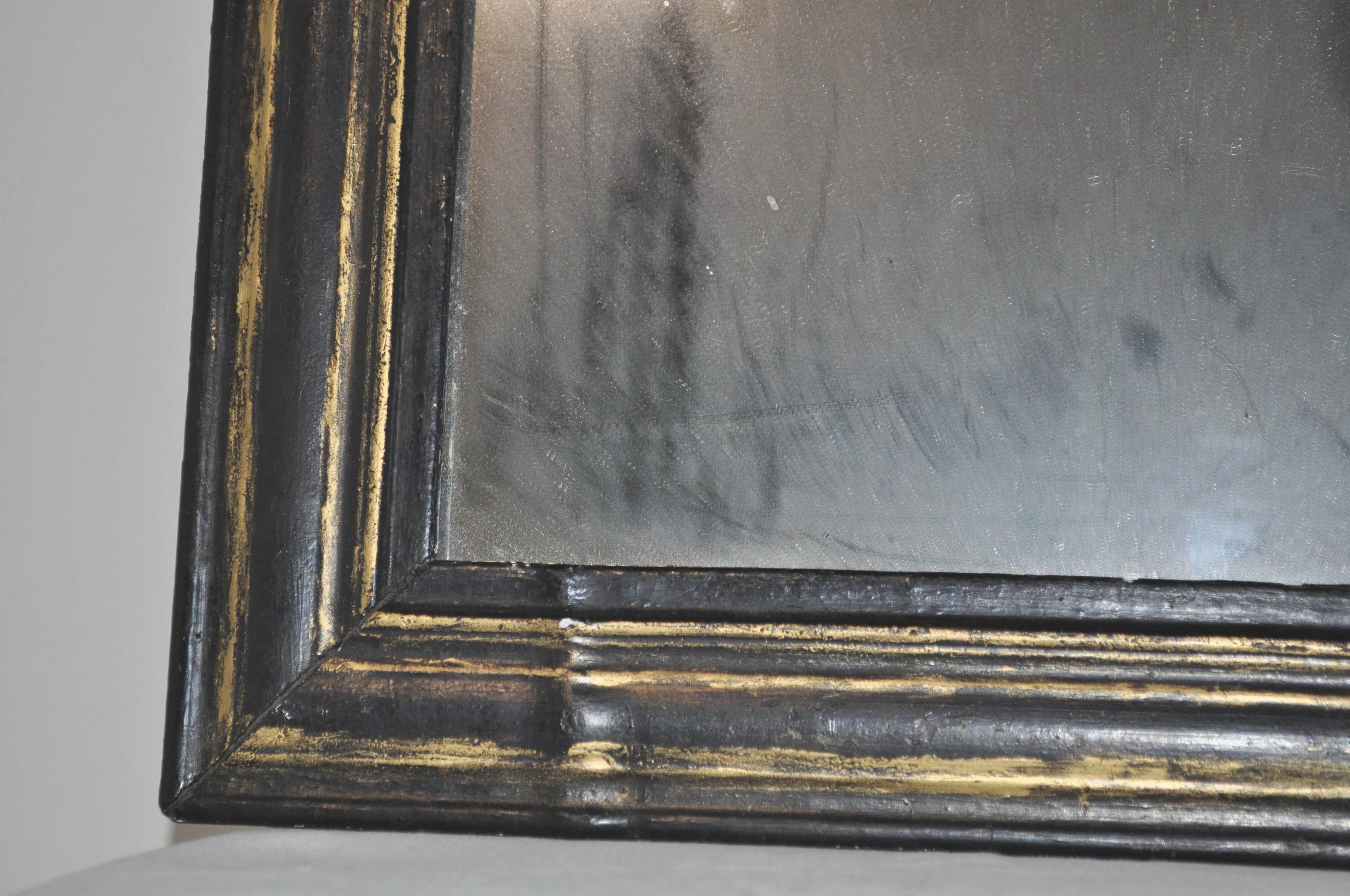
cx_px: 675
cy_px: 448
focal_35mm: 82
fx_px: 3090
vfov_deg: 16.5
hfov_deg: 24.6
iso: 800
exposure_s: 1/60
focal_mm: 55
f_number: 5.6
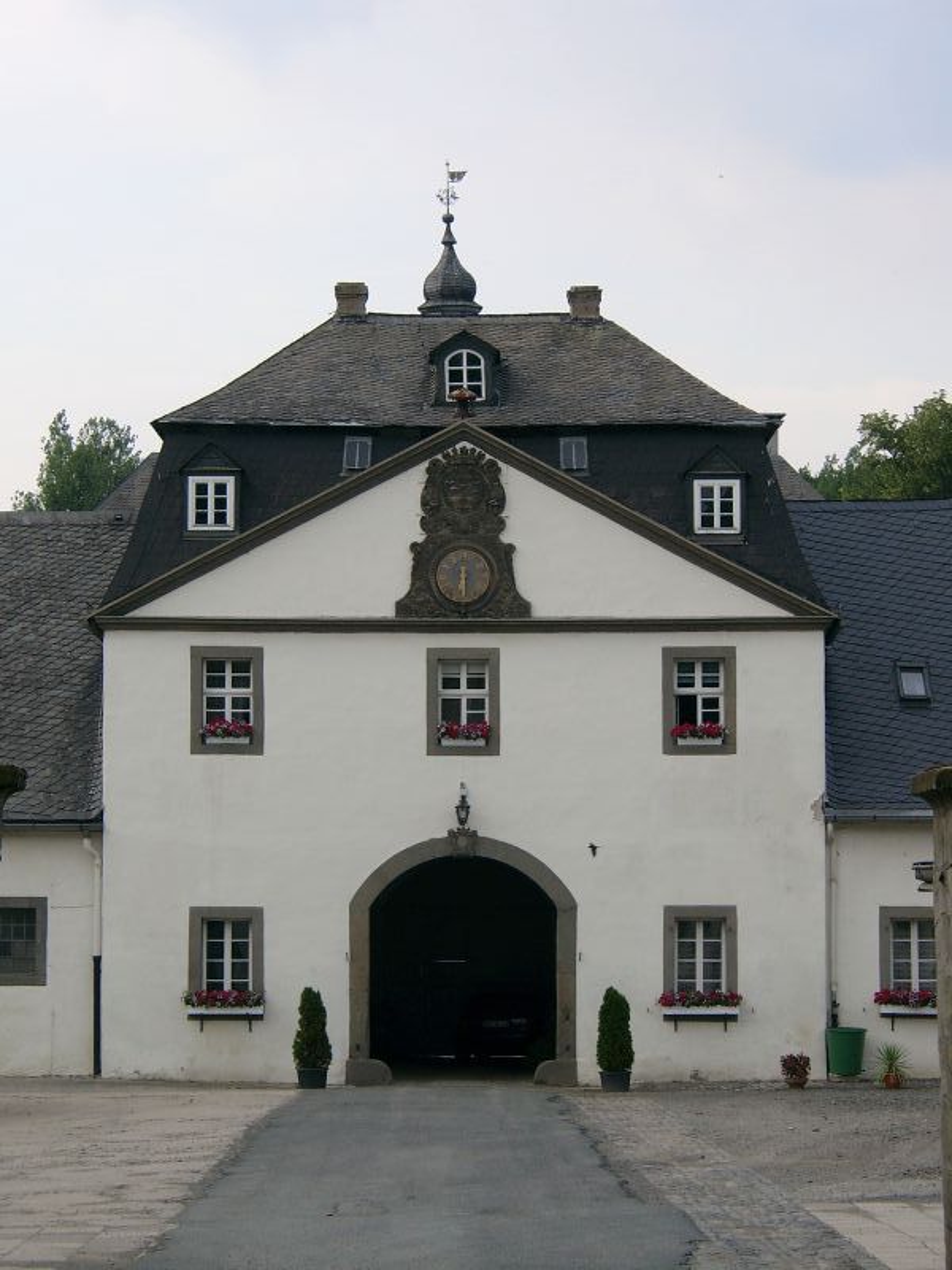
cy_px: 635
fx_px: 3667
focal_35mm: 100
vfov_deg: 19.6
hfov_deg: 14.8
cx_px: 476
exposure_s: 1/287
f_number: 4
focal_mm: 20.74
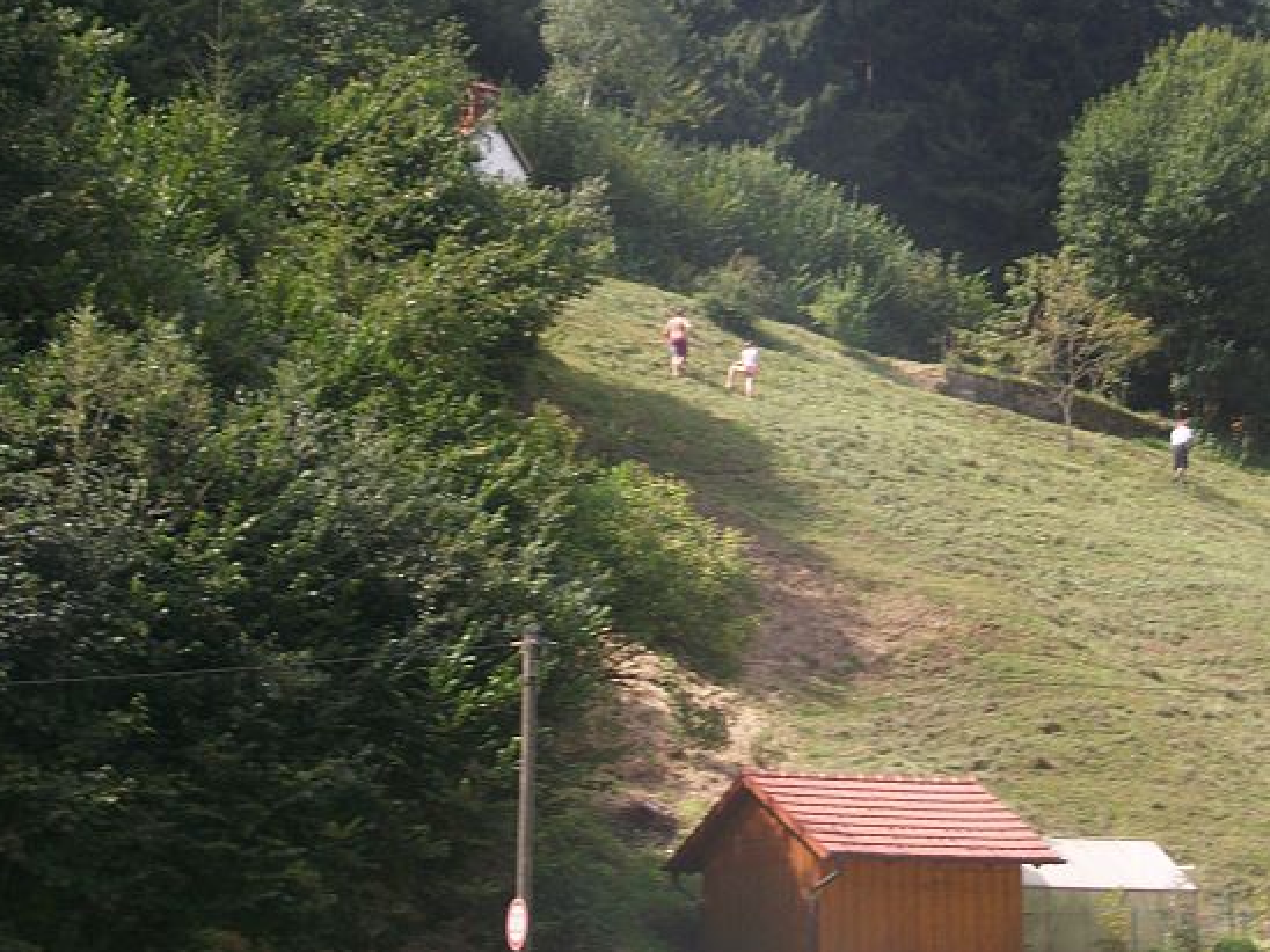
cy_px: 305
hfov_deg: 18.9
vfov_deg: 14.2
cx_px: 813
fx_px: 3816
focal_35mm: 104
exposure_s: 1/164
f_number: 4.6
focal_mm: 13.7
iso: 80
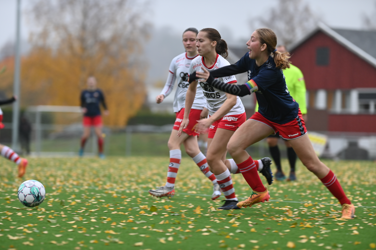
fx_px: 2036
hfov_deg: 10.6
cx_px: 188
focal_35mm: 195
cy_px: 125
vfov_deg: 7.0
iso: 500
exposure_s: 1/250
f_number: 2.8
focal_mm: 195
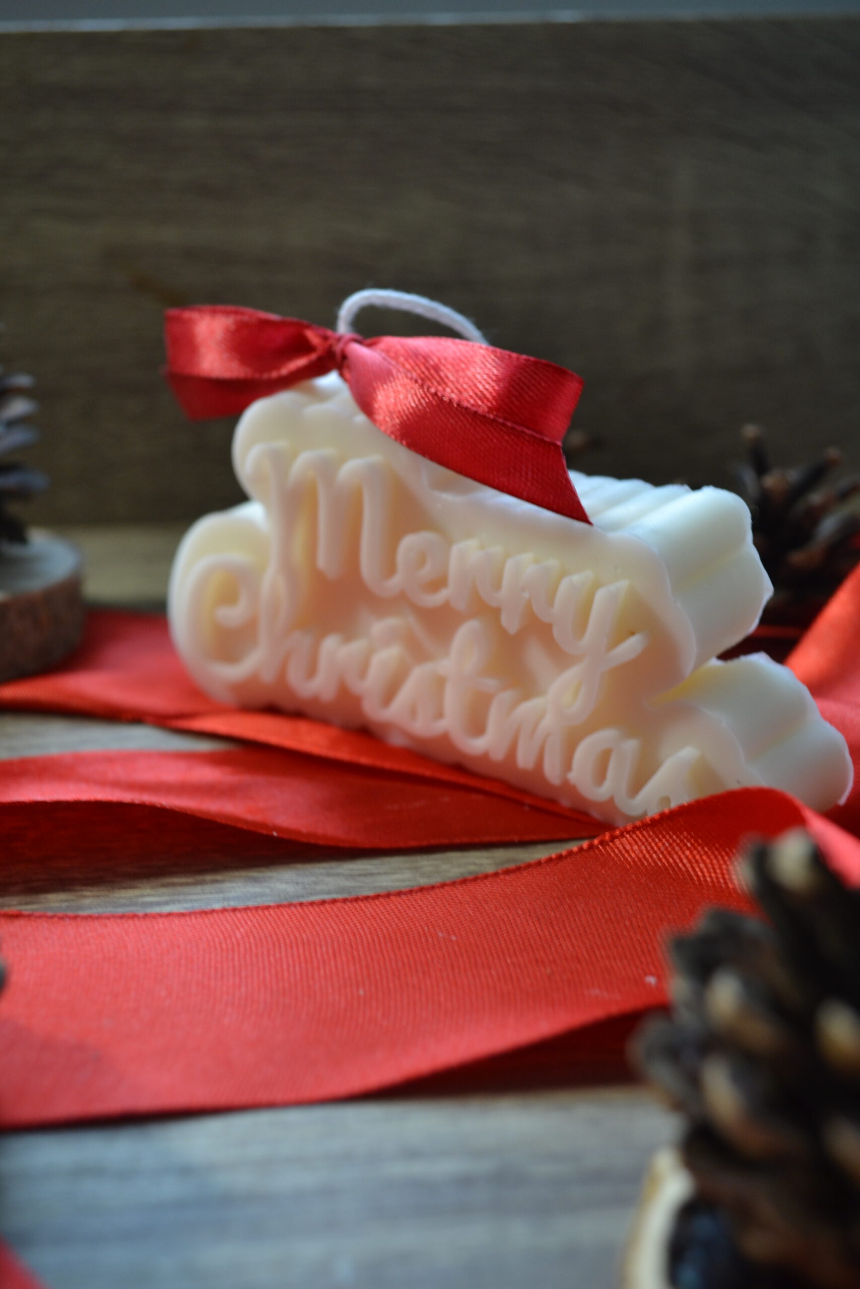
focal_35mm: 36
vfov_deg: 53.1
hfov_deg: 36.9
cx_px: 430
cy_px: 644
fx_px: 1290
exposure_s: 1/30
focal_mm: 24
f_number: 4
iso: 400
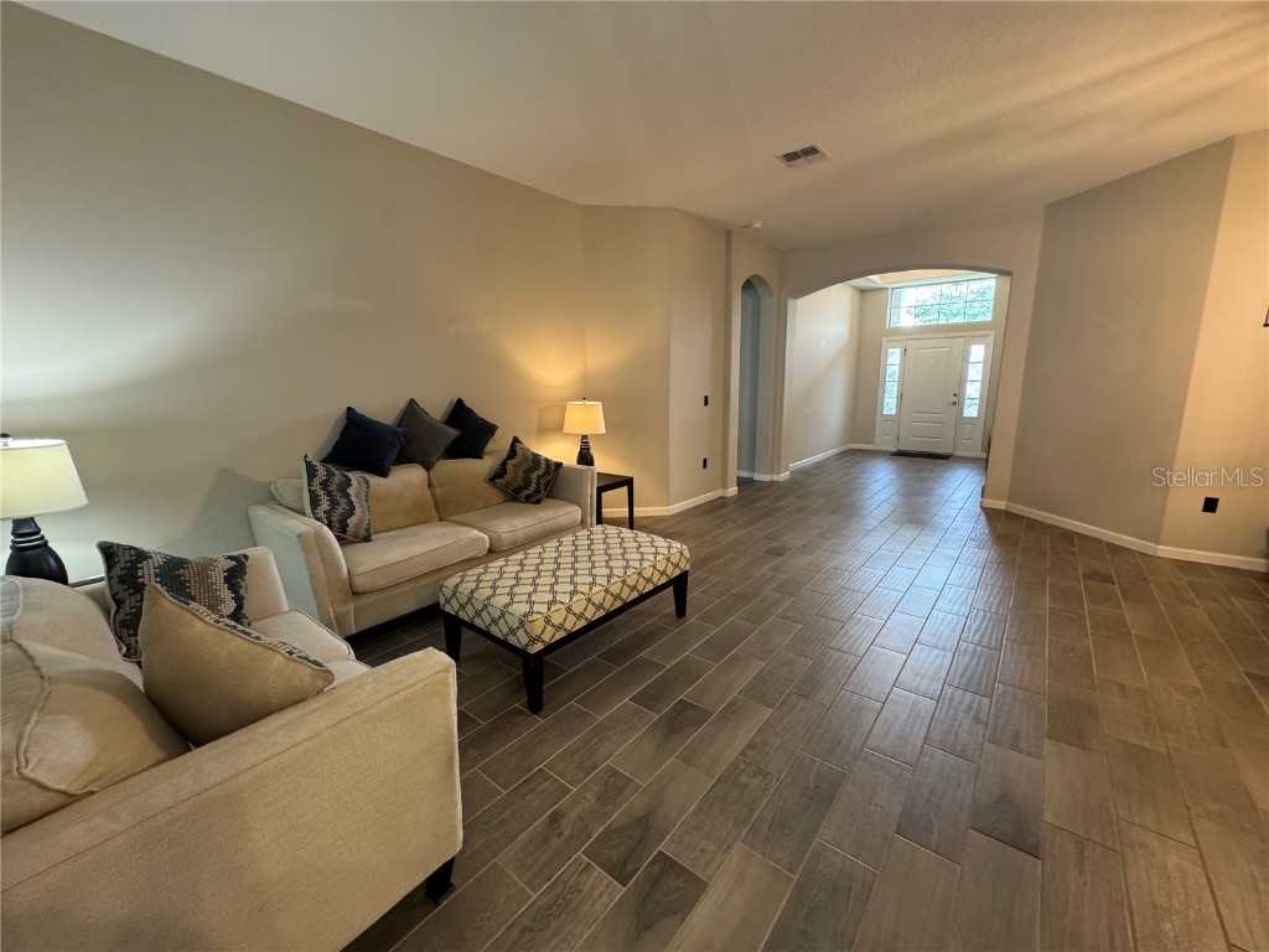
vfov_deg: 85.7
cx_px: 634
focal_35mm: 14
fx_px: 513
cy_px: 476
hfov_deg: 102.1
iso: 320
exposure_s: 1/60
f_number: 2.2
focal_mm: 2.22
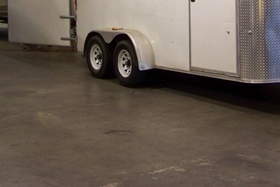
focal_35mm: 67
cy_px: 6
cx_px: 188
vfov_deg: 19.8
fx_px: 521
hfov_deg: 29.8
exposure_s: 1/30
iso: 182
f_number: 2.8
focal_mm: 5.85
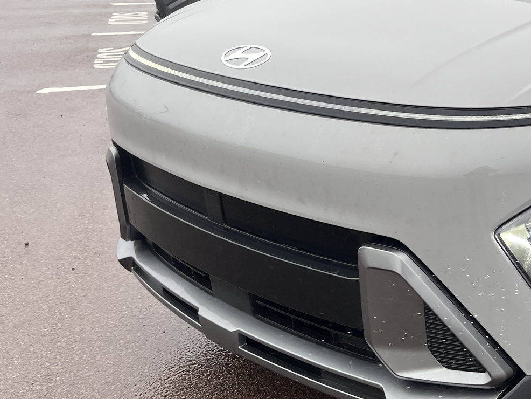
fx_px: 829
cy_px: 127
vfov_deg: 26.9
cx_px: 541
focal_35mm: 54
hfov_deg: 32.4
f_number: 1.6
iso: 32
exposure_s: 1/100
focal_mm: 5.1
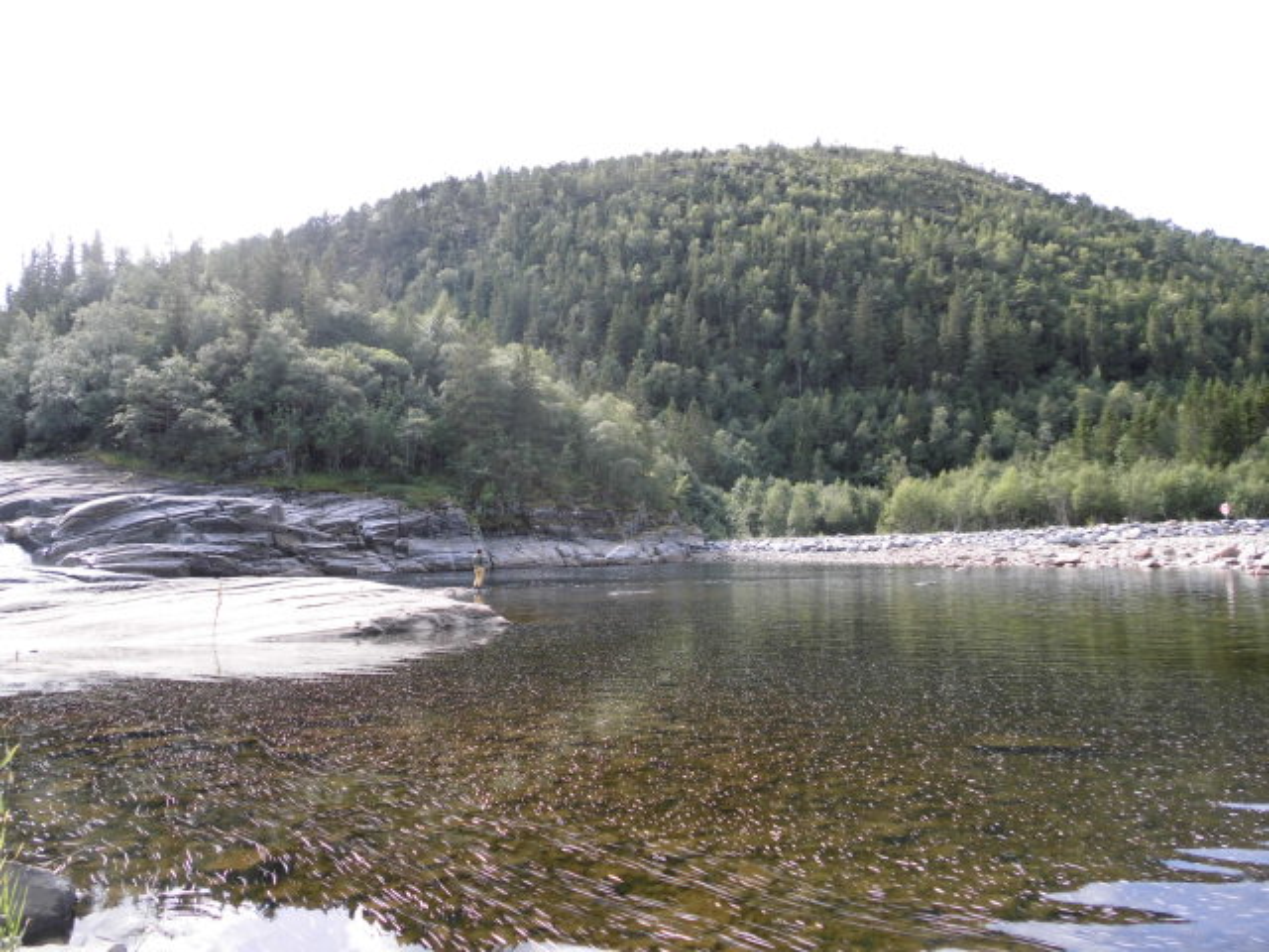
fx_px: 953
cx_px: 634
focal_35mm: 26
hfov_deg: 67.3
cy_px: 476
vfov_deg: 53.1
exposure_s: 1/250
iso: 64
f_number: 3.2
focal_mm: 4.6
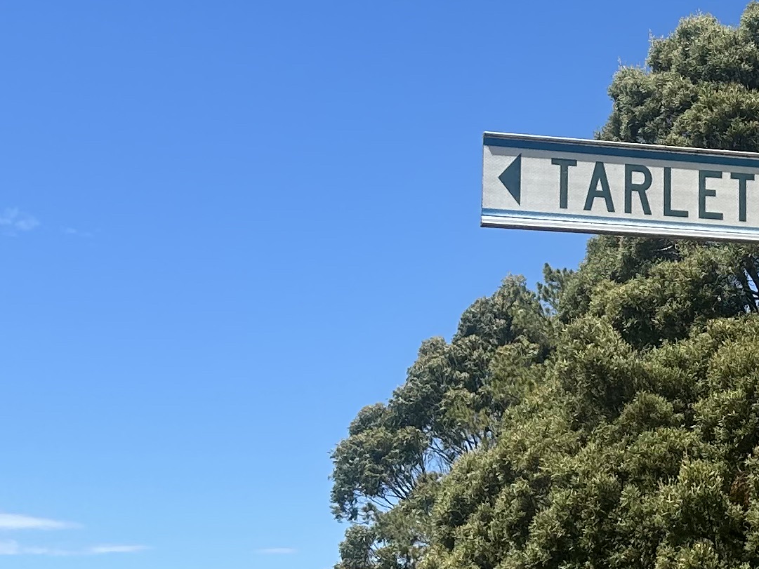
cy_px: 241
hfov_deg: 19.2
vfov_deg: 15.2
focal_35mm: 97
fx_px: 2127
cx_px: 876
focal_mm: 5.7
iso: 50
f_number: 1.5
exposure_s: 1/3257
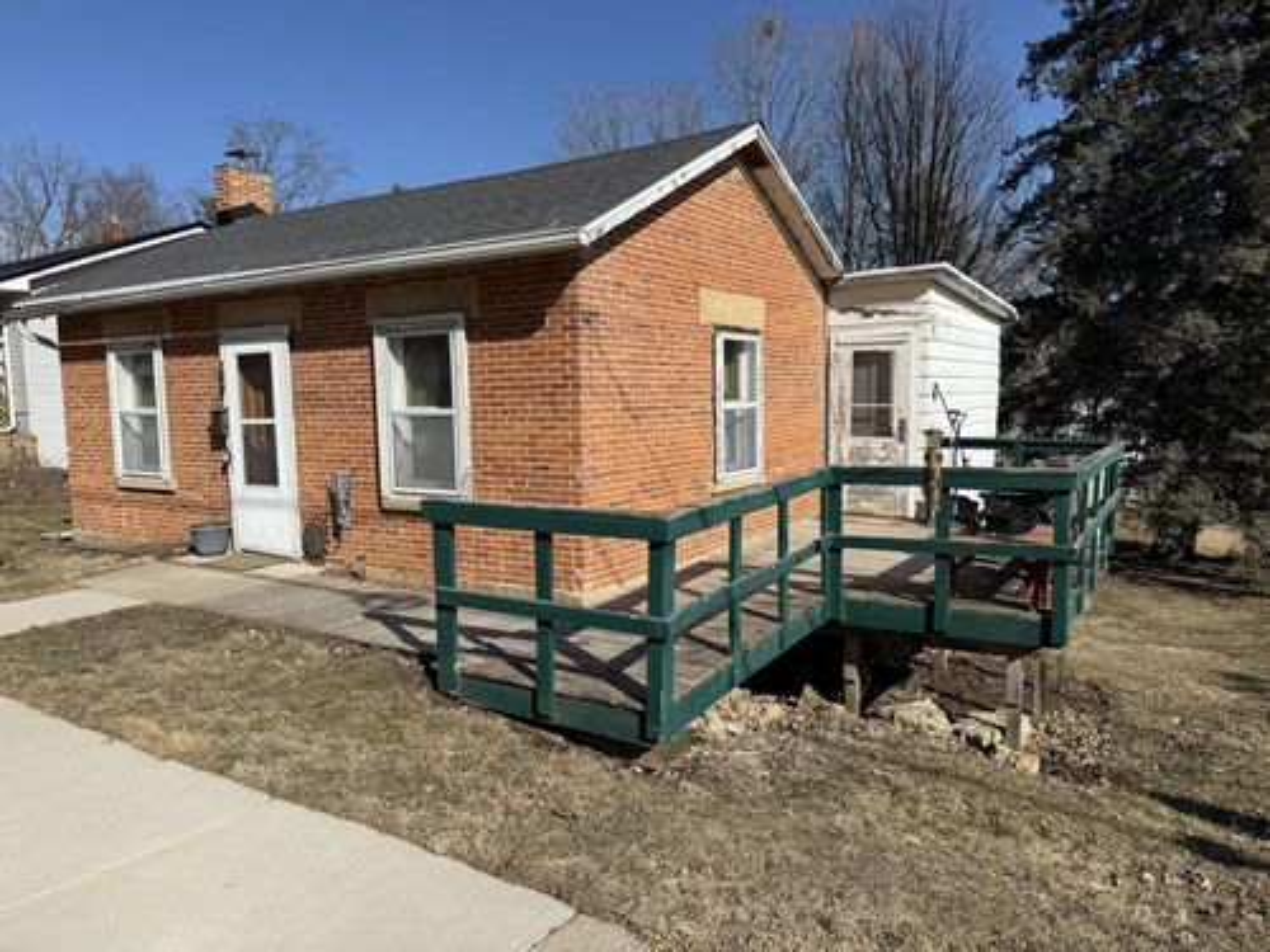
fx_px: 881
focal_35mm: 24
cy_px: 476
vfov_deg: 56.8
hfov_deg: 71.6
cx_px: 635
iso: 80
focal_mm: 6.76
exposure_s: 1/6711
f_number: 1.78
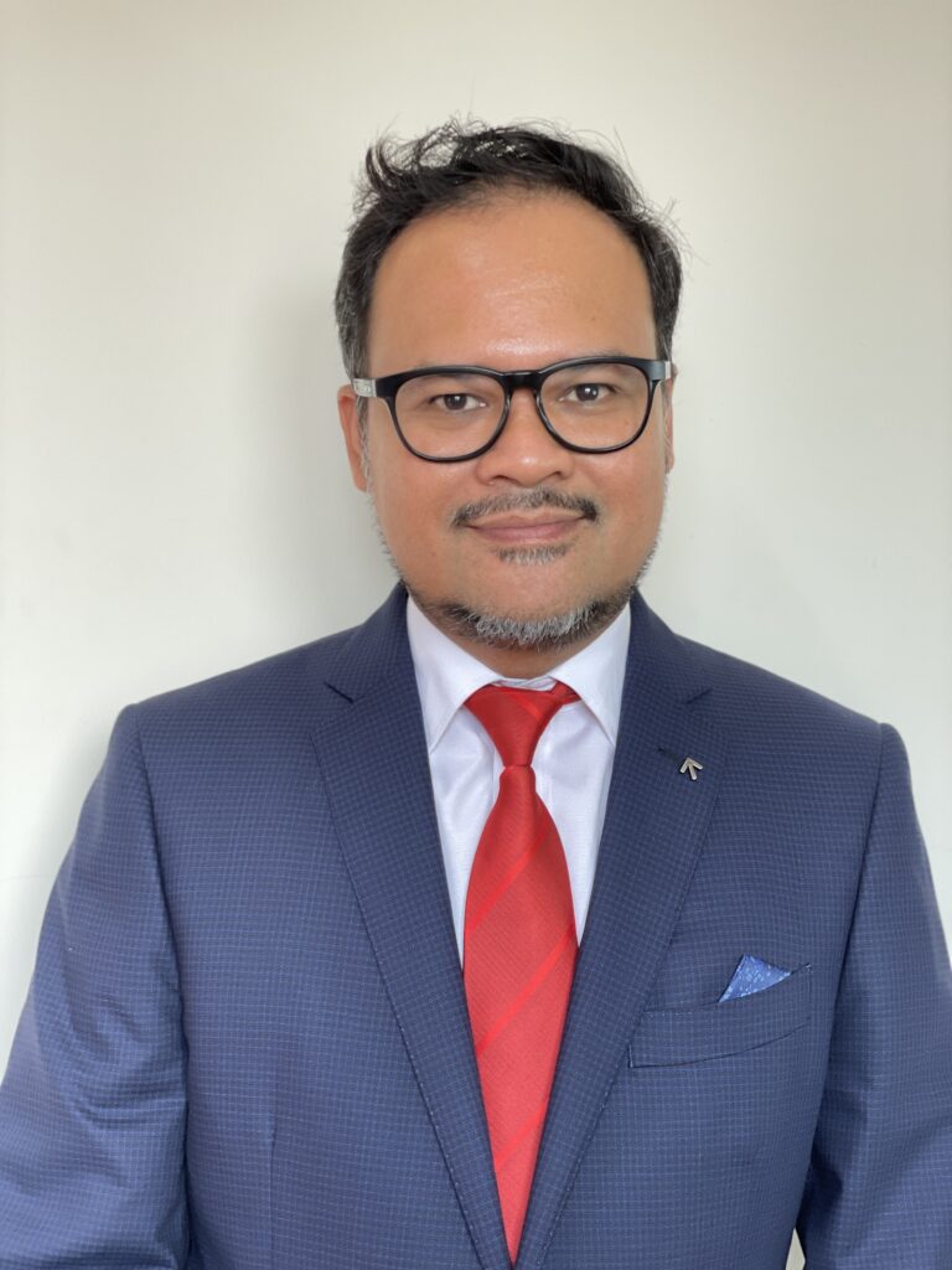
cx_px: 476
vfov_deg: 36.8
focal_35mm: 52
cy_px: 635
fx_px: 1907
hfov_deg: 28.0
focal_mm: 6
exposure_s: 1/100
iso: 100
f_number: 2
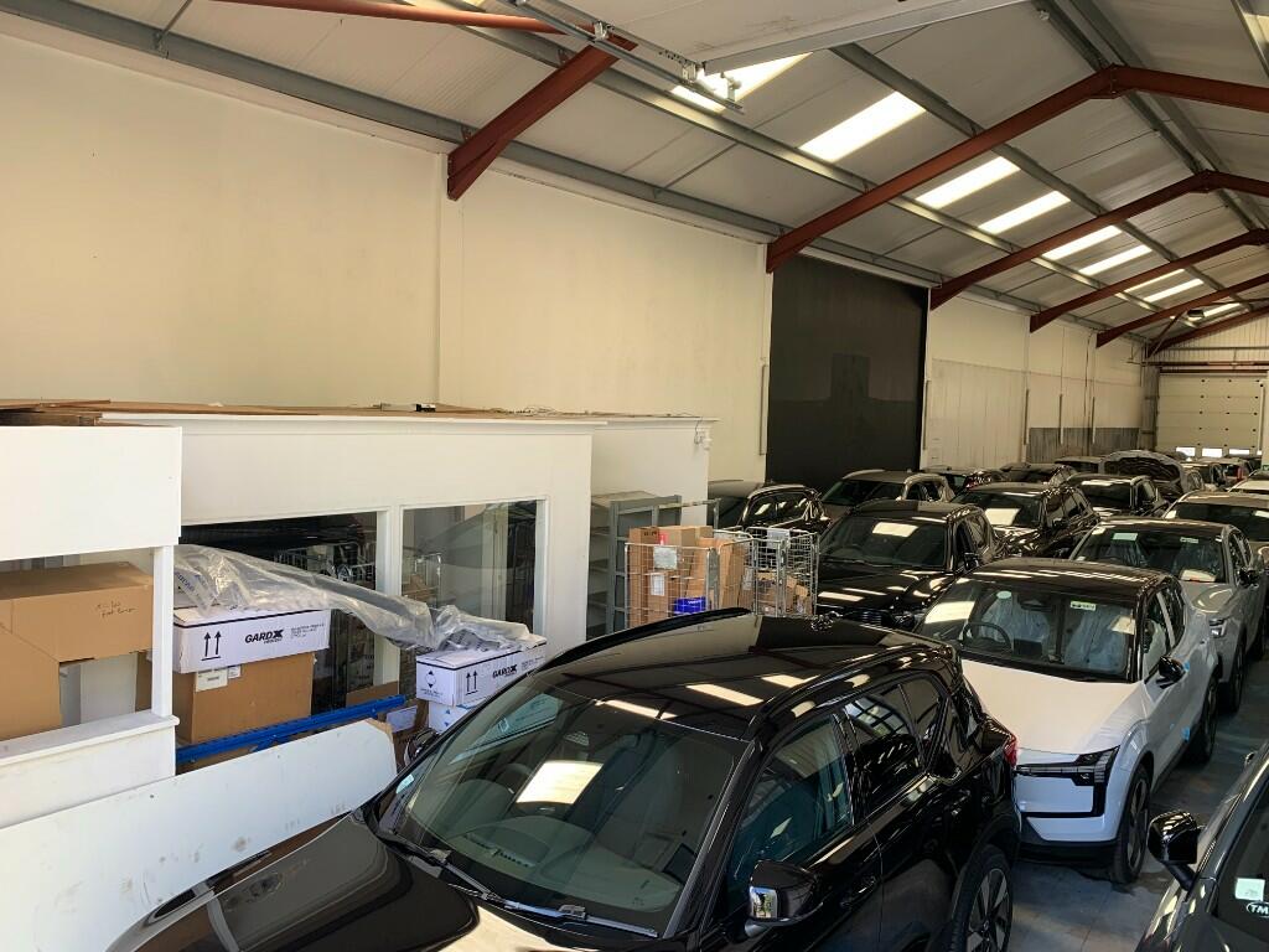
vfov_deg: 53.1
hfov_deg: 67.3
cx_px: 634
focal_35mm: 26
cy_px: 476
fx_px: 953
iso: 40
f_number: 1.8
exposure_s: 1/122
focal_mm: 4.25
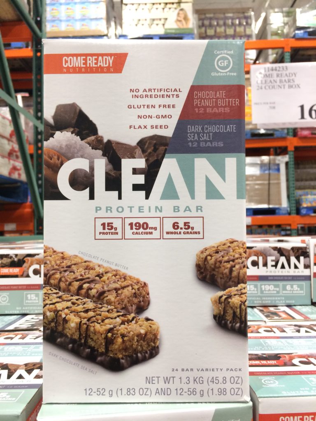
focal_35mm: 29
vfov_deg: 61.7
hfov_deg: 48.2
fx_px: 353
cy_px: 210
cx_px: 158
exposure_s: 1/33
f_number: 2.2
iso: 64
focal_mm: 4.15
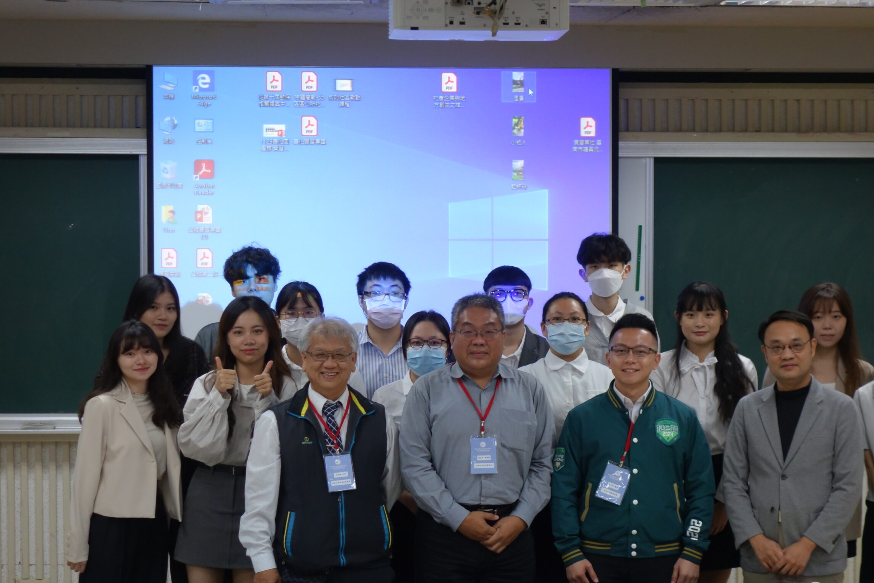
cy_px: 310
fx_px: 2476
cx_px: 477
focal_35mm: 102
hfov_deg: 20.0
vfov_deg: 13.4
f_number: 4.9
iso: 800
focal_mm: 33.9
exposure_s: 1/100
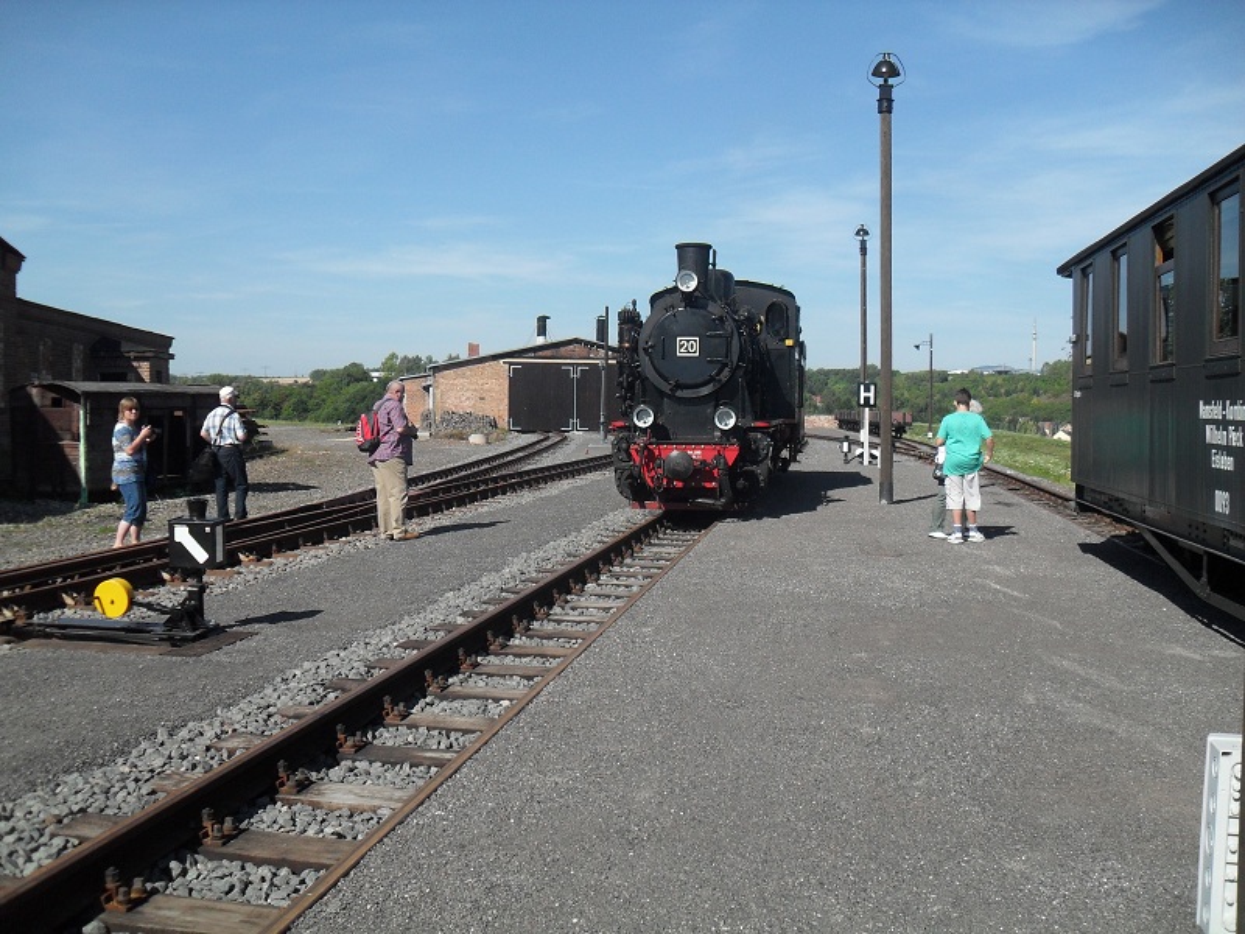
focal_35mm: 35
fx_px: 1259
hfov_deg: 52.6
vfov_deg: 40.7
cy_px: 467
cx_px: 622
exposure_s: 1/180
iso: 100
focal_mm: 6.2
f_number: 8.9
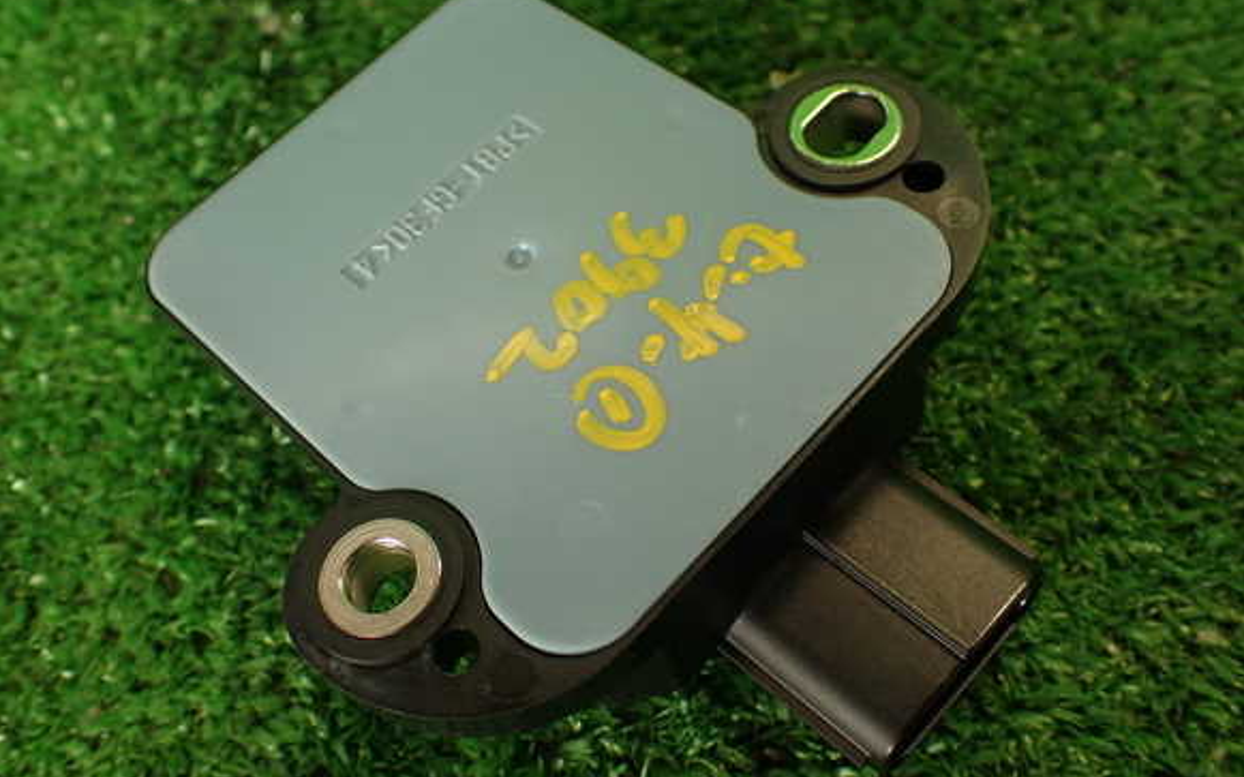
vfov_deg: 36.3
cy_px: 402
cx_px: 606
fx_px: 1186
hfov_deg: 55.3
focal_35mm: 35
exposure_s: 1/60
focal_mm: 5.79
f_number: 2.4
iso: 200
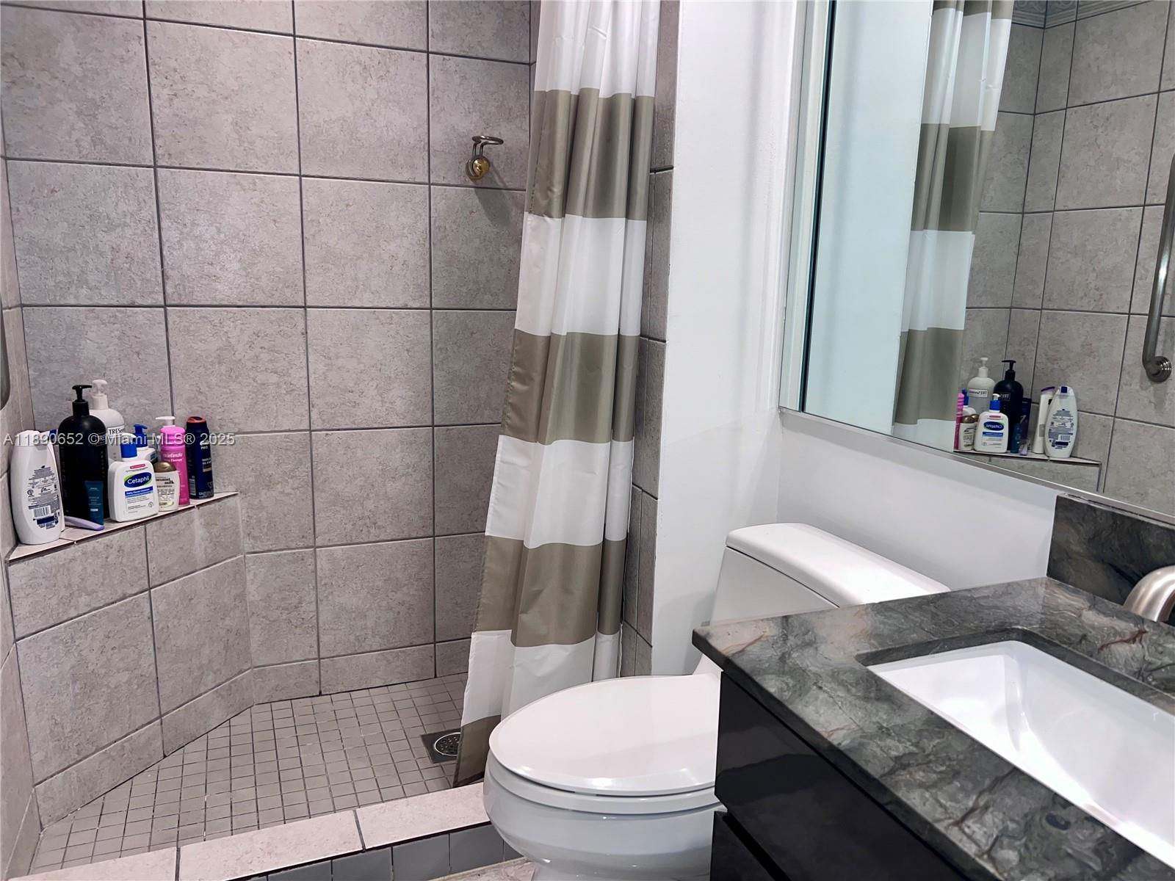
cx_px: 588
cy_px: 440
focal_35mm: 26
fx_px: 883
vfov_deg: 53.1
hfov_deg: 67.3
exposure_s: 1/36
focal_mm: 5.7
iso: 50
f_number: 1.5
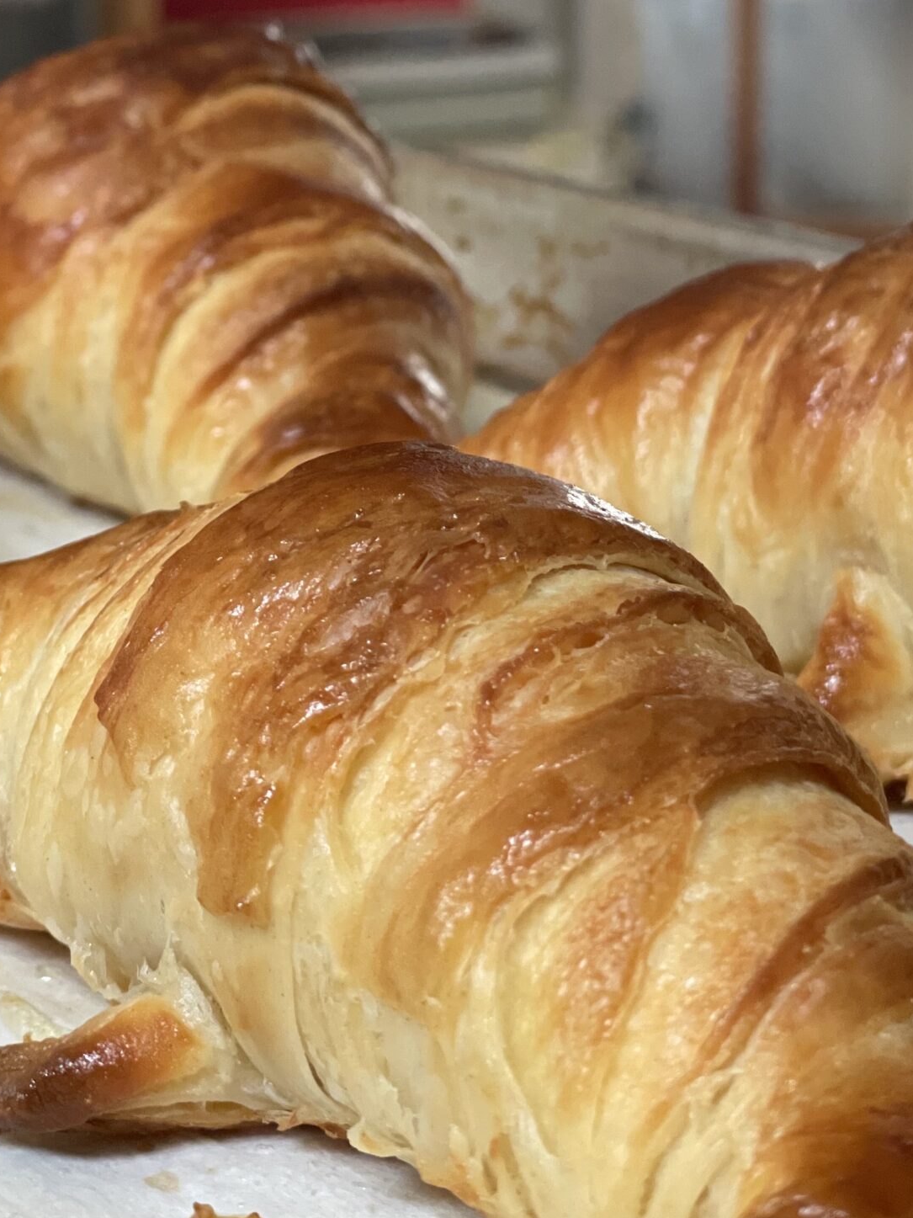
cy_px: 283
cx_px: 406
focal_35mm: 92
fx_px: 3236
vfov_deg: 21.1
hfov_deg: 16.1
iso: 250
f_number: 2
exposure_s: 1/114
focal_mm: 6
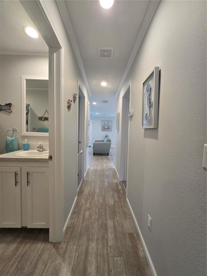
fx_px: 104
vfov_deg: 106.2
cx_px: 104
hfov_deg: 89.9
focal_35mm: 13
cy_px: 138
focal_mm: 2.2
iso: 80
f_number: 2.2
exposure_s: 1/60
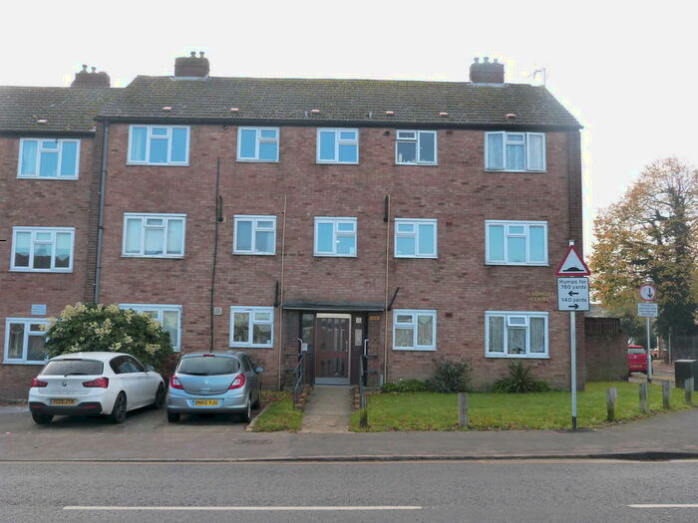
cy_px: 262
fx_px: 746
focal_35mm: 37
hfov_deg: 50.1
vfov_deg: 38.7
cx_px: 349
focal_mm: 6.5
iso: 160
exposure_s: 1/160
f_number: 4
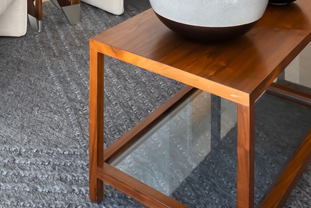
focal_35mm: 53
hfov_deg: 37.4
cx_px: 128
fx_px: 458
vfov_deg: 19.5
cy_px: -161
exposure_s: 1/10
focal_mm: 14
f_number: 10
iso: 800
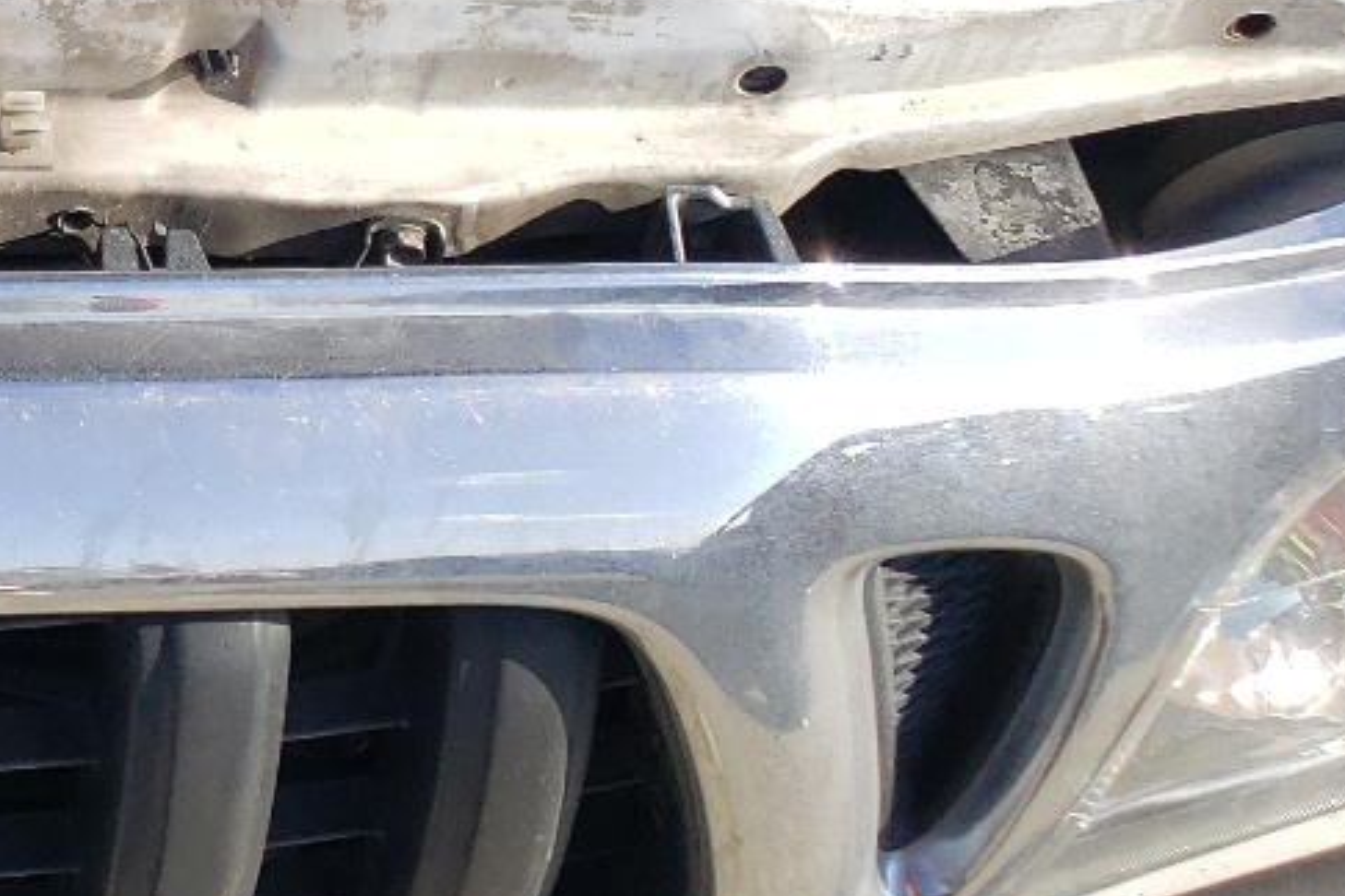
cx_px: -805
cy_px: -282
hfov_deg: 19.3
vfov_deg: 14.7
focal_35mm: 89
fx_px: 3325
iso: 50
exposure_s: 1/2000
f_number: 1.5
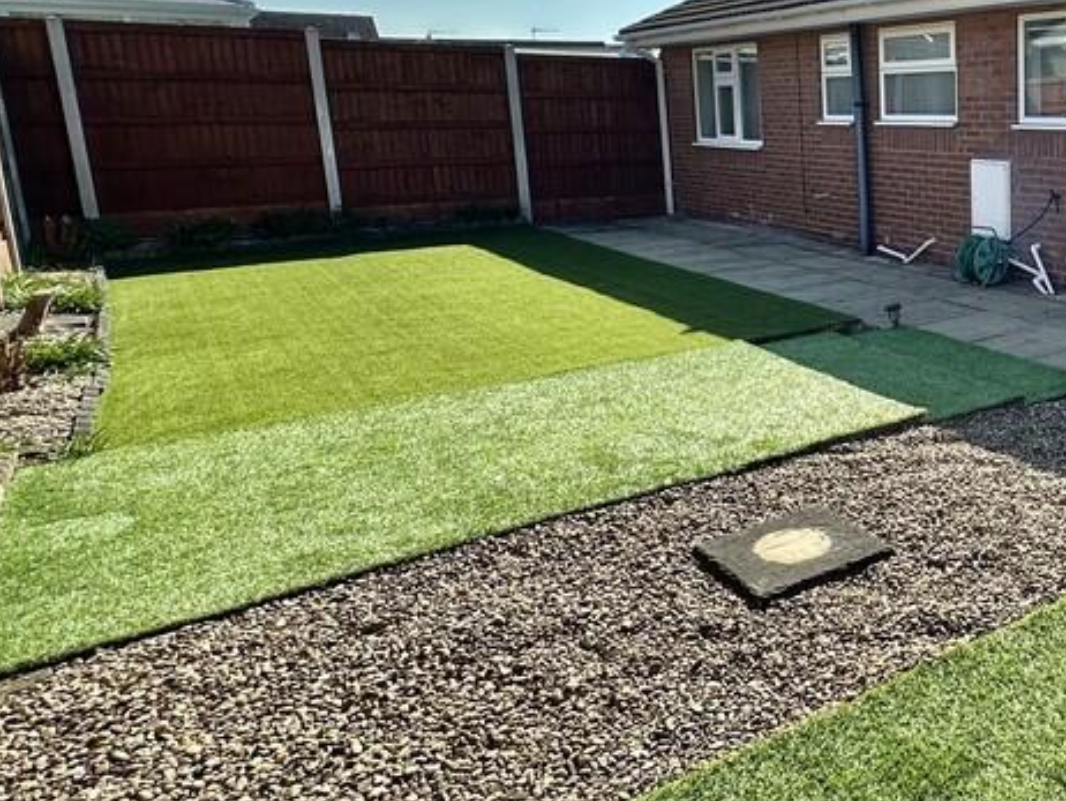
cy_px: 282
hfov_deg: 48.3
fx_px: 955
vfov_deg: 44.9
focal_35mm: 31
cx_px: 1061
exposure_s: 1/836
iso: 40
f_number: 2.2
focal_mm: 2.22
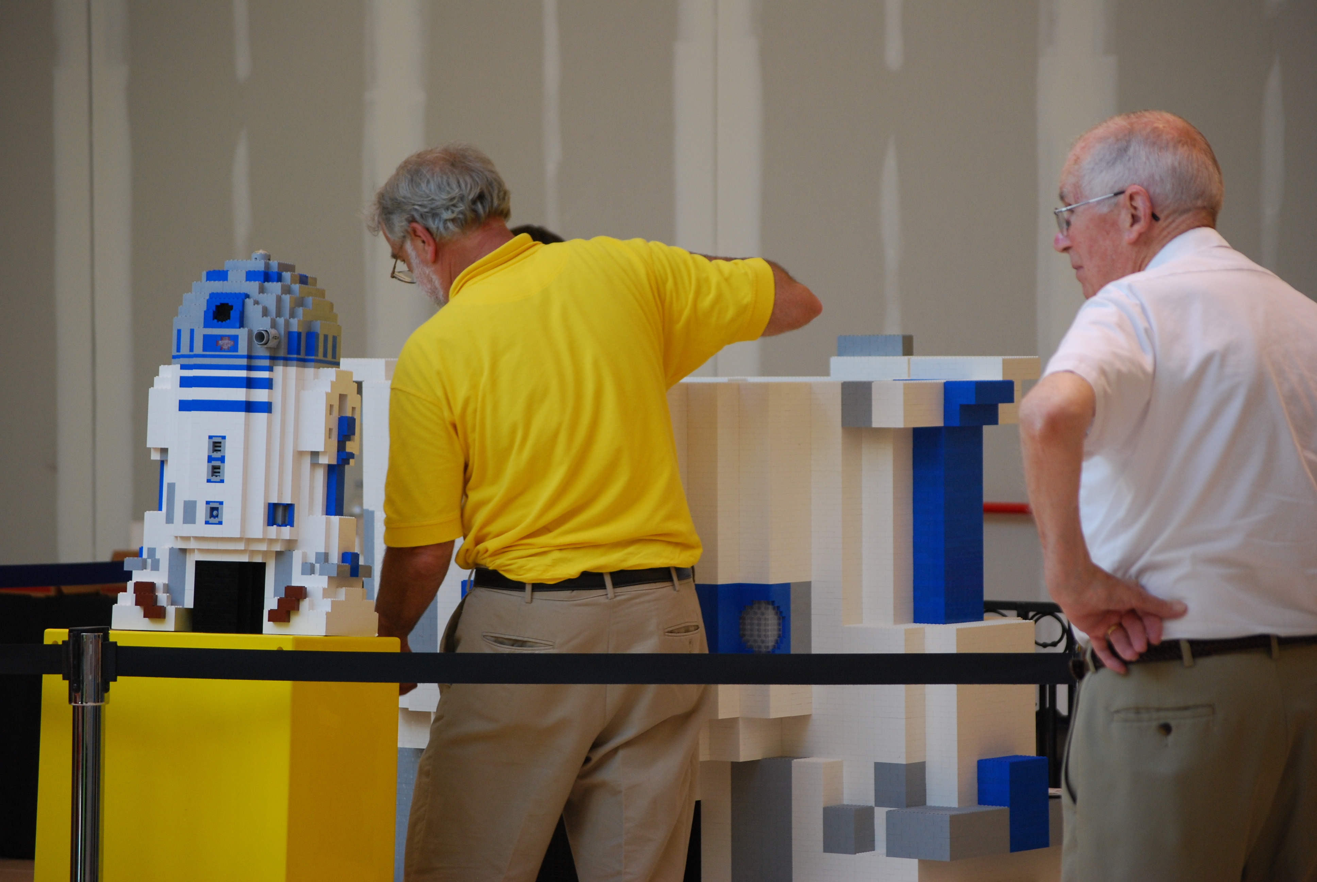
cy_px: 441
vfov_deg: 9.4
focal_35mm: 147
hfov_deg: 13.9
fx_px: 5384
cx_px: 658
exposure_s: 1/125
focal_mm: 98
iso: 320
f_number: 4.5
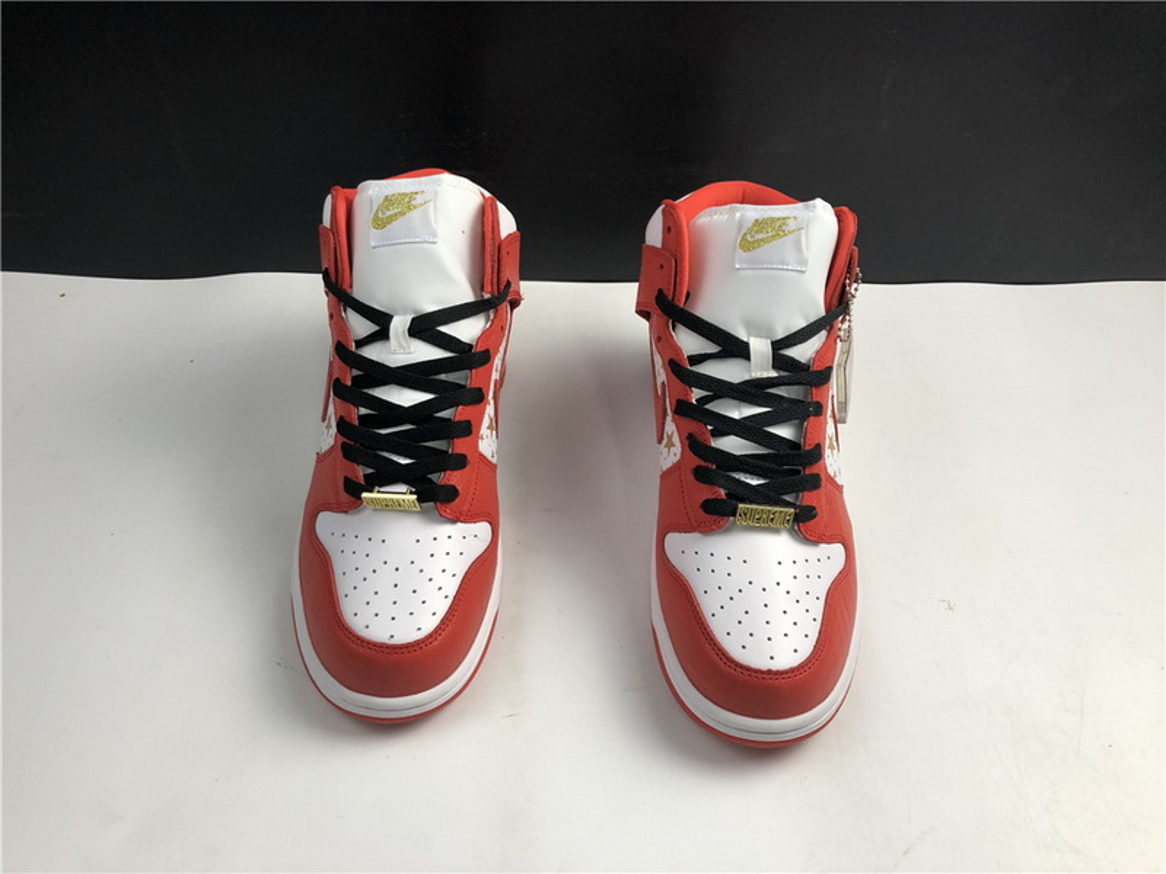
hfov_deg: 63.4
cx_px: 583
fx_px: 943
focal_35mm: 28
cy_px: 437
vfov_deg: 49.7
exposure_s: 1/50
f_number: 1.8
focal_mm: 4
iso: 20
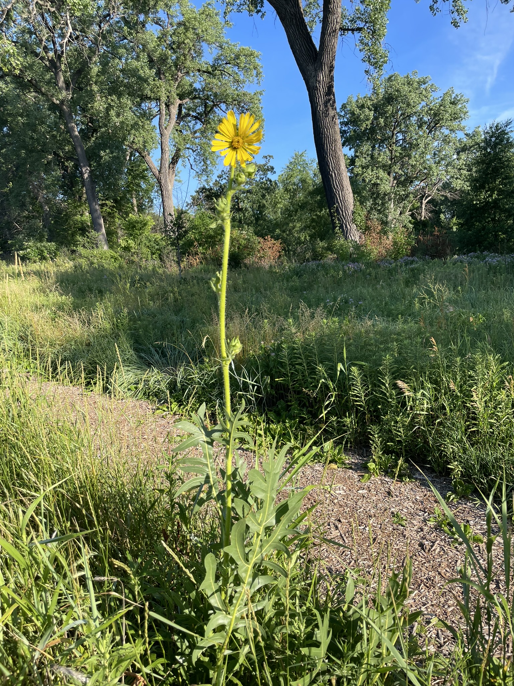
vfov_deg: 67.3
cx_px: 257
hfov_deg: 53.1
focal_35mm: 26
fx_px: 515
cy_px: 343
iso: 32
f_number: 1.6
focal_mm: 4.2
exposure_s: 1/1114
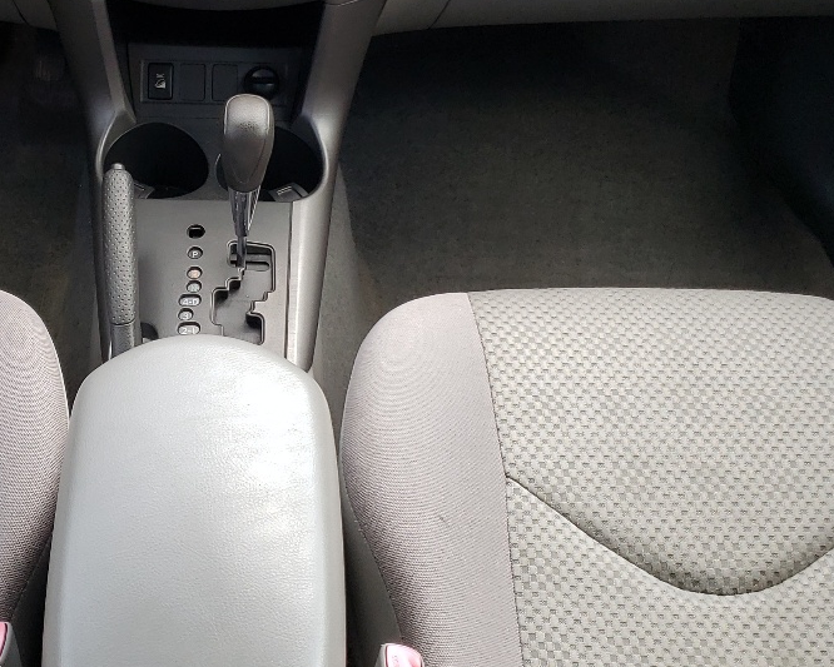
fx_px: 1506
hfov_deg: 30.5
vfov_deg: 24.8
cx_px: 218
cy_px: 193
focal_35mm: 61
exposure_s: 1/250
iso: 50
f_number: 1.5
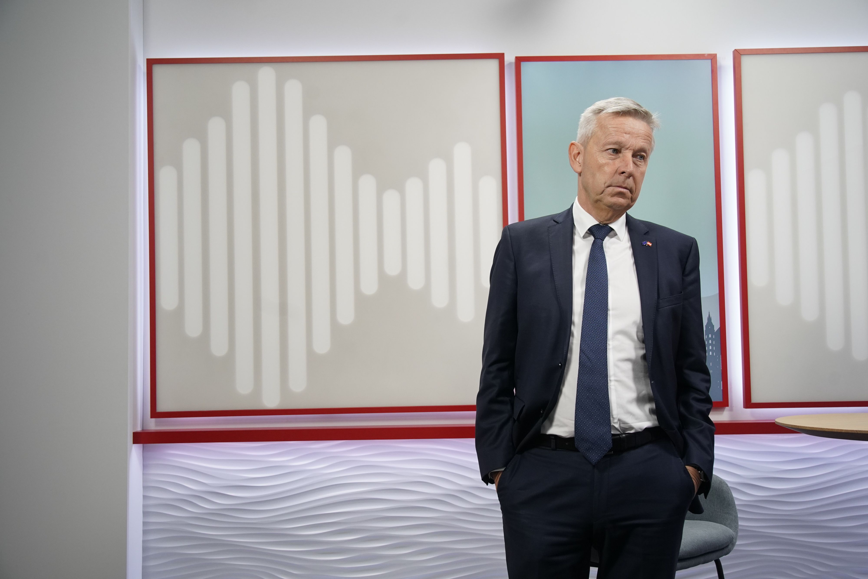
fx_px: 892
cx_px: 434
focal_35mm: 37
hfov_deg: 51.9
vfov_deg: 35.9
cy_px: 290
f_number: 5.6
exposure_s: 1/200
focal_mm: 37
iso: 2000
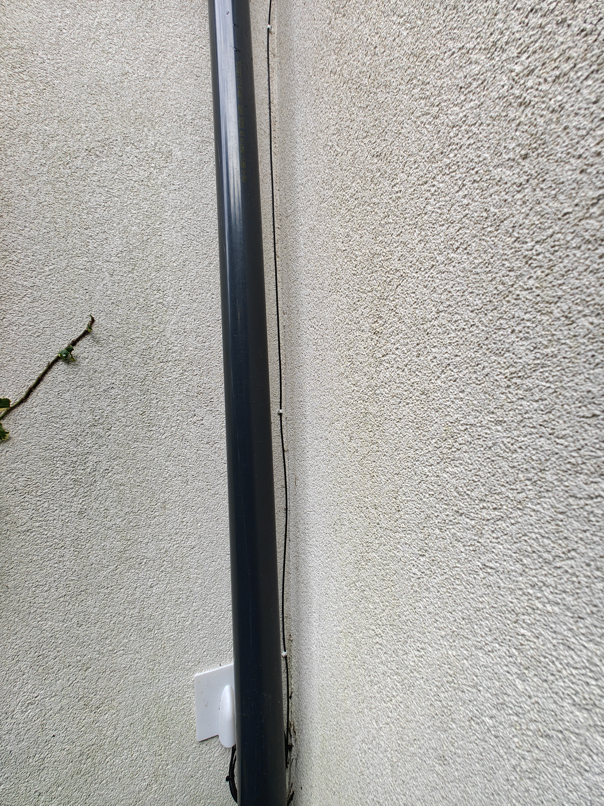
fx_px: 326
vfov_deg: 102.1
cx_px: 302
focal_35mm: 14
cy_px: 403
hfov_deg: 85.7
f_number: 2.2
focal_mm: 2.59
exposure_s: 1/133
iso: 64
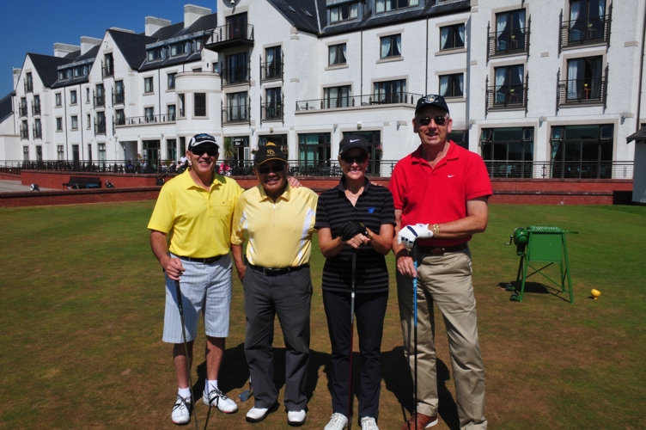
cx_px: 323
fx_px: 592
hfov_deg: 57.3
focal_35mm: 33
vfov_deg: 39.9
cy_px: 215
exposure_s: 1/200
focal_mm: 22
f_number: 22
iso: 400
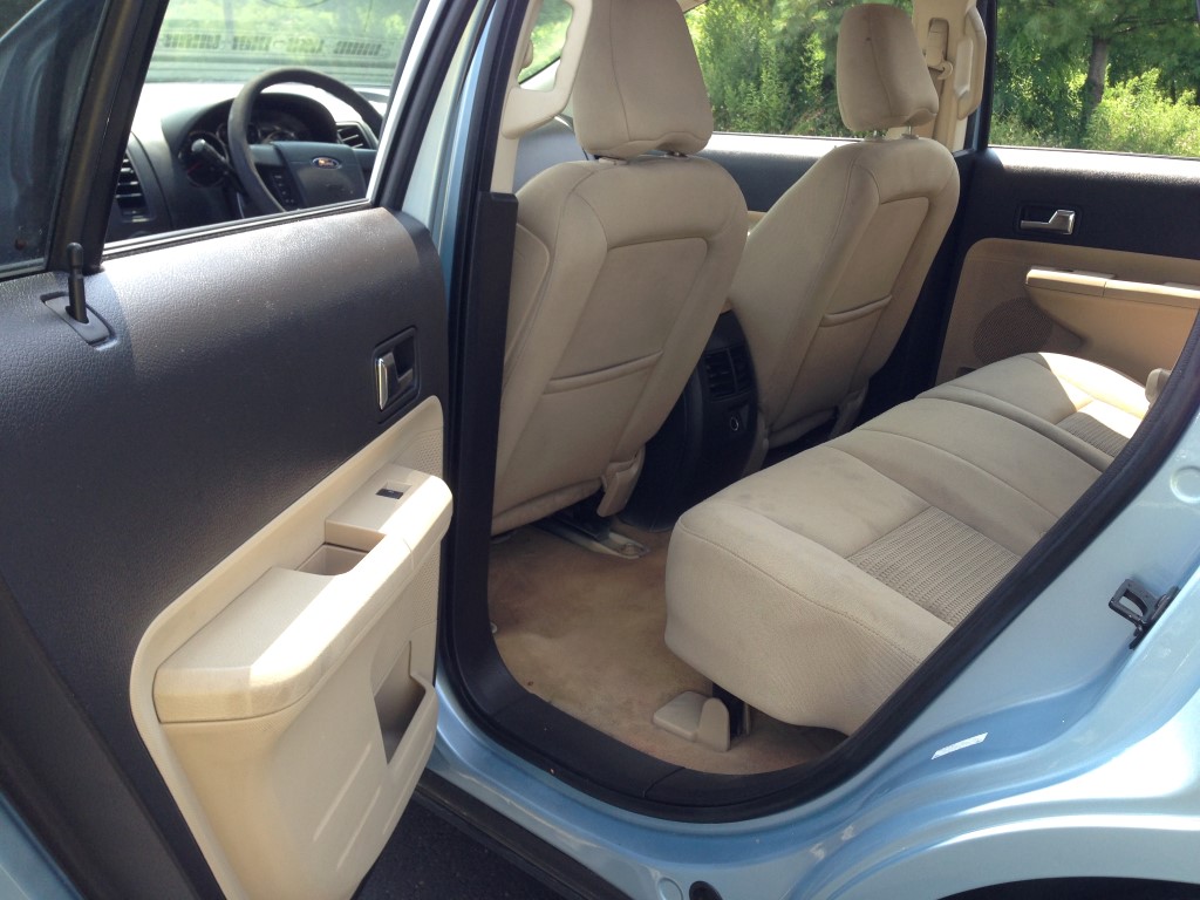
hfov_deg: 55.4
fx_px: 1144
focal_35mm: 33
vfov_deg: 42.9
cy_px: 450
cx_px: 600
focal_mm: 4.12
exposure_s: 1/258
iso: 50
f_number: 2.4
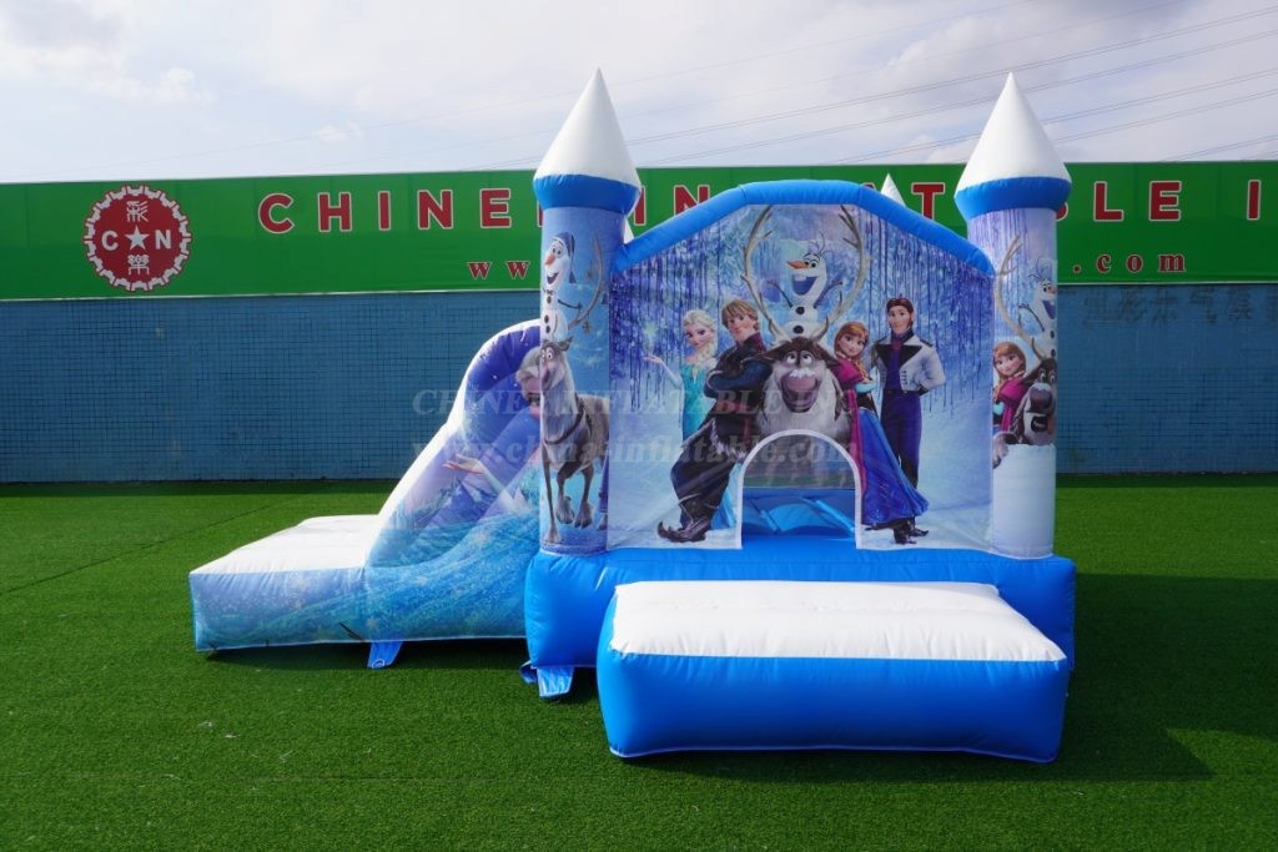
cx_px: 639
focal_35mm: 24
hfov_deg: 73.7
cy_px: 426
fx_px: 852
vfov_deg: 53.1
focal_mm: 16
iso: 100
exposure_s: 1/160
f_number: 10
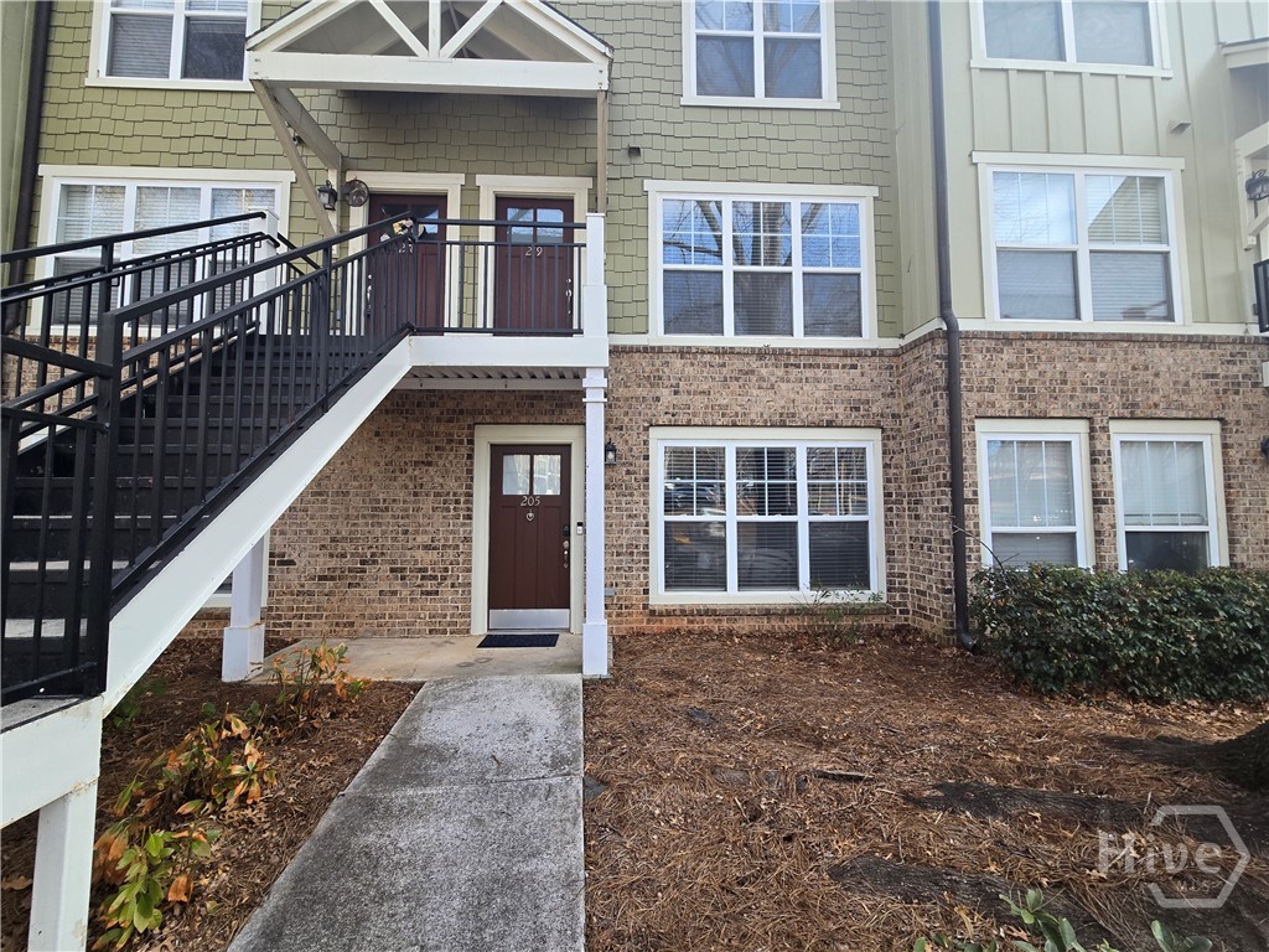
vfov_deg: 89.9
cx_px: 634
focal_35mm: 13
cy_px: 476
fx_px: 477
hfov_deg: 106.2
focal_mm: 2.2
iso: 50
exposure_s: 1/292
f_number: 2.2
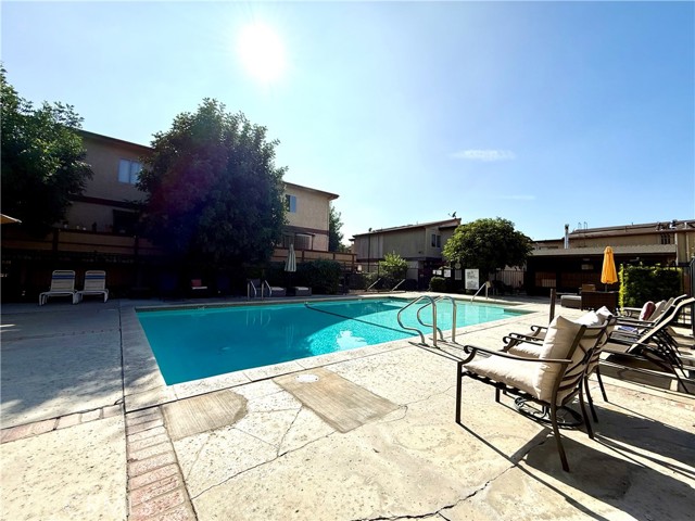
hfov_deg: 102.1
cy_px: 260
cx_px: 348
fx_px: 281
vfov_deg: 85.7
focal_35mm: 14
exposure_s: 1/3891
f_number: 2.2
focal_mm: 2.22
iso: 50
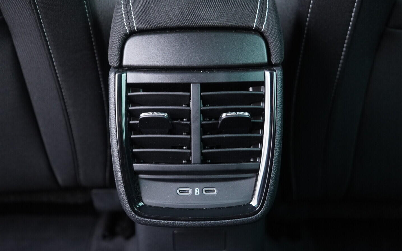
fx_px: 405
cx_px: 202
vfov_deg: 34.4
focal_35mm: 37
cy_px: 129
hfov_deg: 52.8
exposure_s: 1/40
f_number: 2.8
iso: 1250
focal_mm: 24
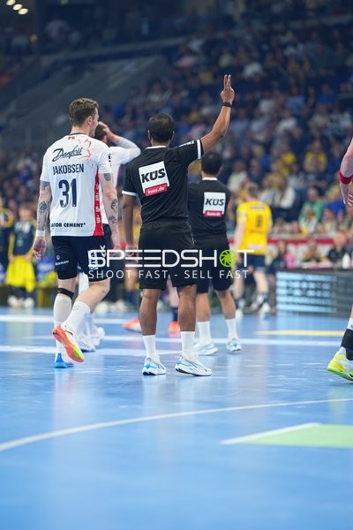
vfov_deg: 15.2
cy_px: 265
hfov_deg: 10.2
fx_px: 1985
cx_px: 176
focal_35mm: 135
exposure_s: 1/1600
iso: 1000
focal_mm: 135
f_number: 1.8
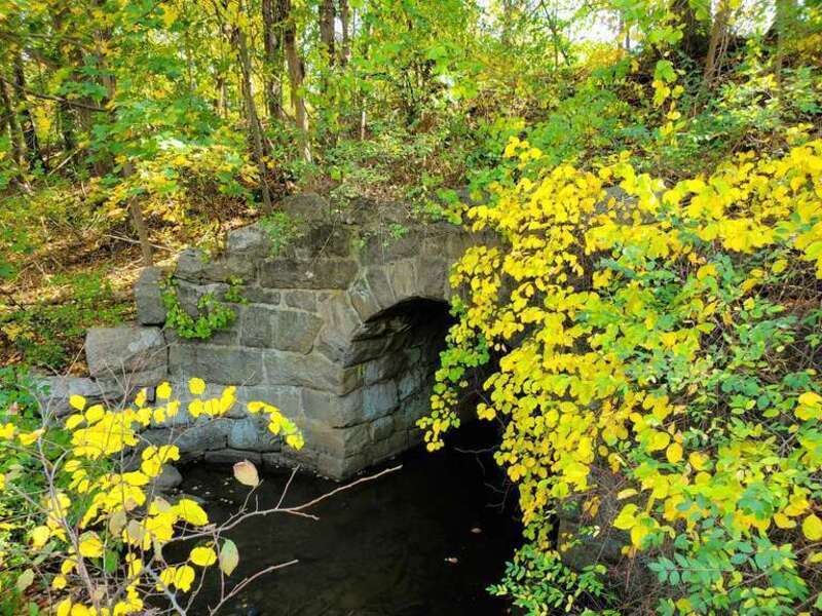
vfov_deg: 53.1
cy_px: 308
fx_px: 617
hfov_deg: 67.3
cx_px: 411
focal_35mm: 26
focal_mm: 4.3
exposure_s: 1/120
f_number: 2.4
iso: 80
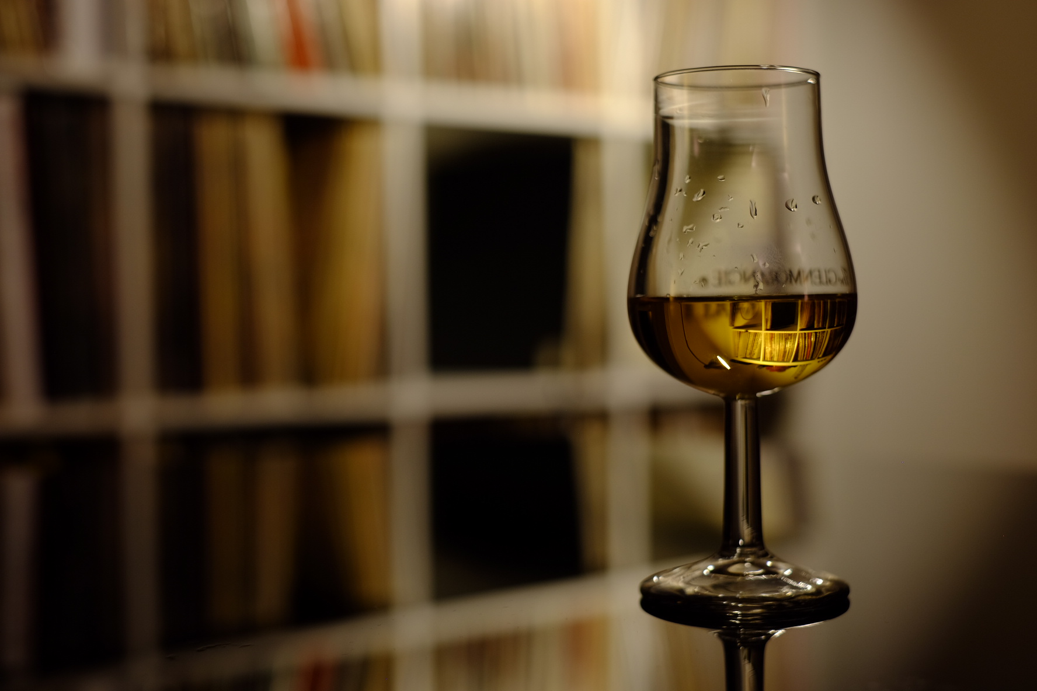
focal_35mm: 53
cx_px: 518
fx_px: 1527
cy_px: 346
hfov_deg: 37.5
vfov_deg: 25.5
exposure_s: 1/10
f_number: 2.8
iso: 200
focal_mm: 35
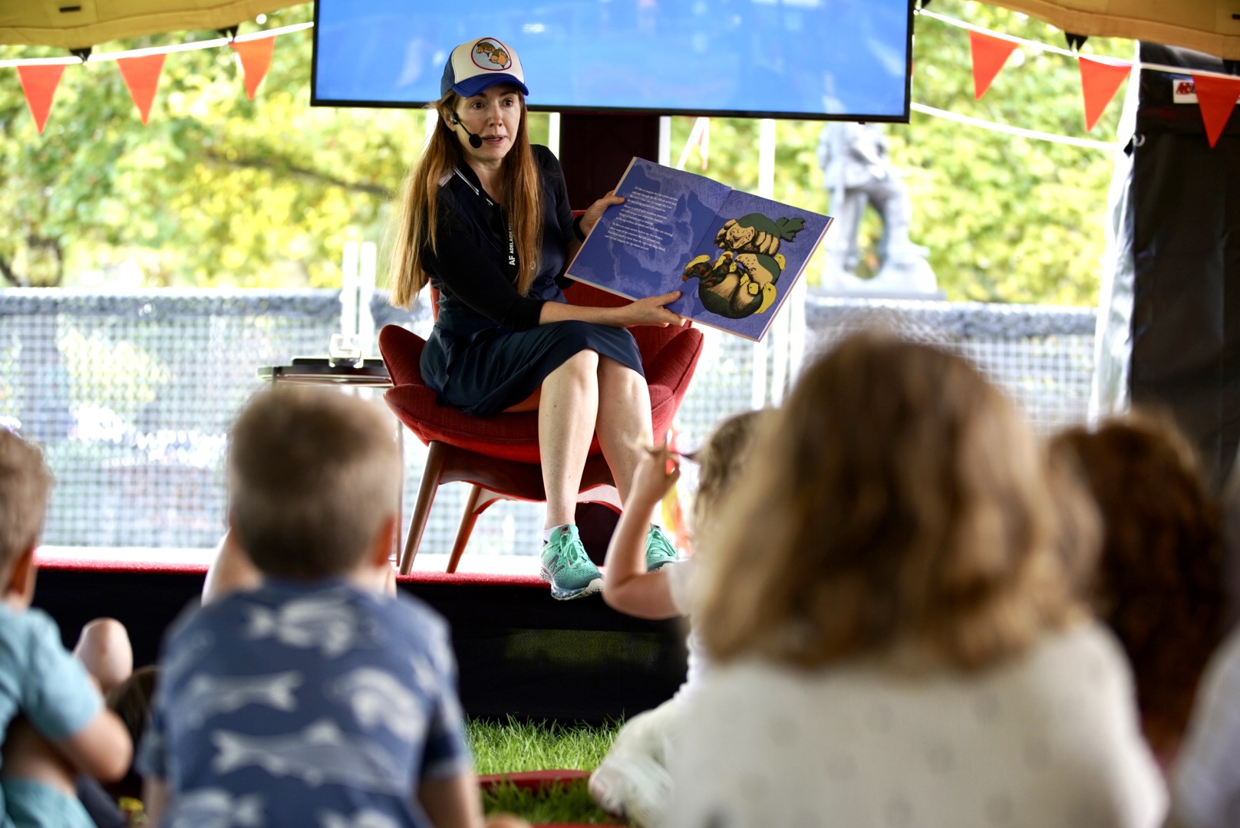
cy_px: 414
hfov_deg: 27.0
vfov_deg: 18.2
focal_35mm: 75
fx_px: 2585
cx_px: 620
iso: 500
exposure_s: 1/250
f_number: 2.8
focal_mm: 75
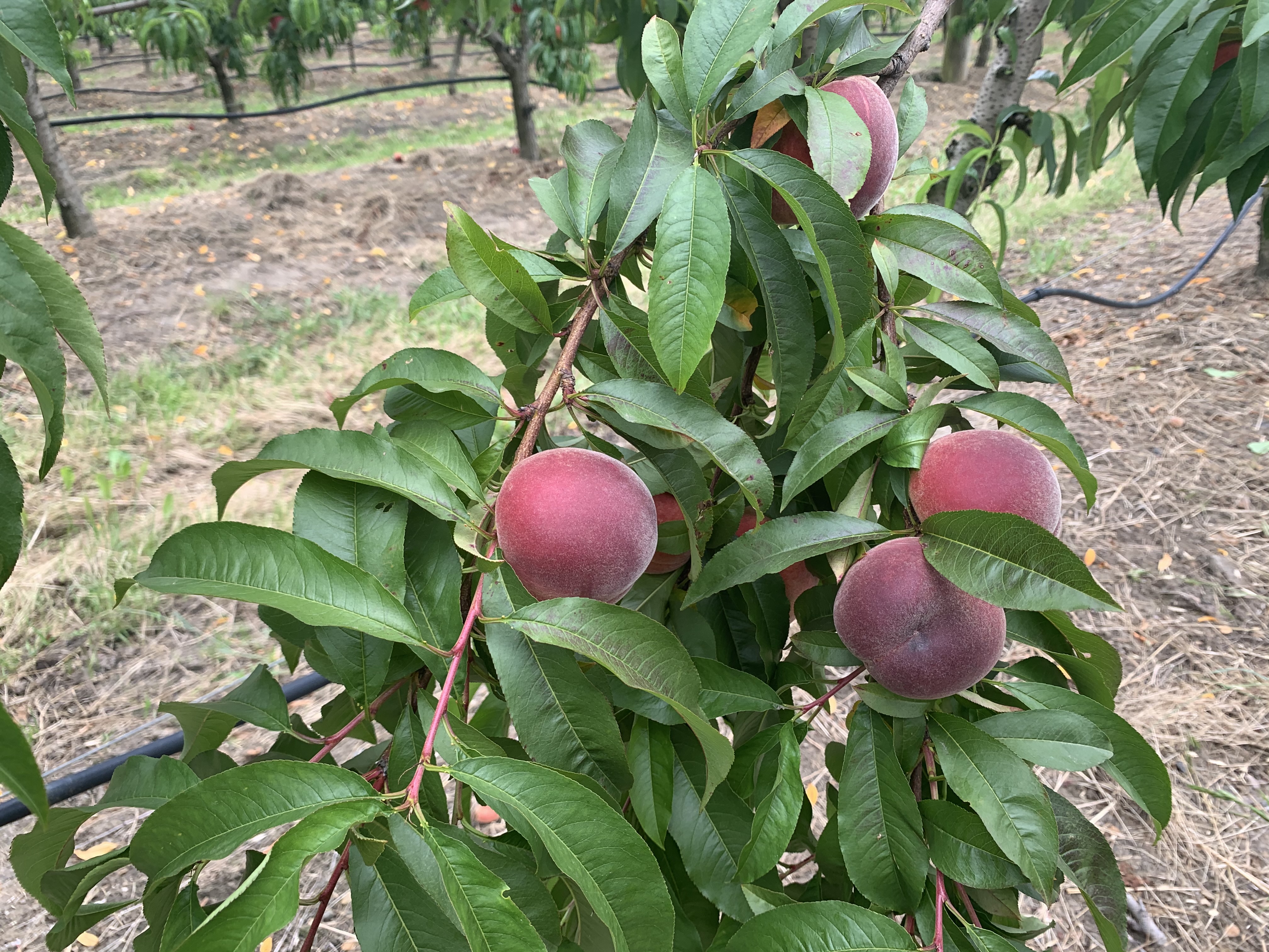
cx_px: 634
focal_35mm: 26
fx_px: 953
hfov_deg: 67.3
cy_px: 476
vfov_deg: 53.1
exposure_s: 1/192
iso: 25
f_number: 1.8
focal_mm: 4.25
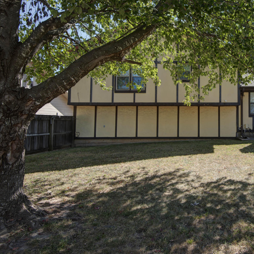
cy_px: 108
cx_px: 206
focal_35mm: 28
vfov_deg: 57.1
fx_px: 232
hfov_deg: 53.2
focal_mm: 16
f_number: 6.3
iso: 100
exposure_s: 1/250
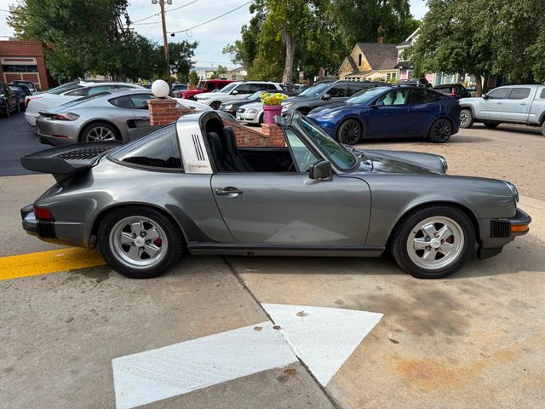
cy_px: 204
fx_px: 378
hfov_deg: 71.6
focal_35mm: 24
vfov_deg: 56.8
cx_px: 272
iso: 80
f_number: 1.78
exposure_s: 1/1901
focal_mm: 6.76
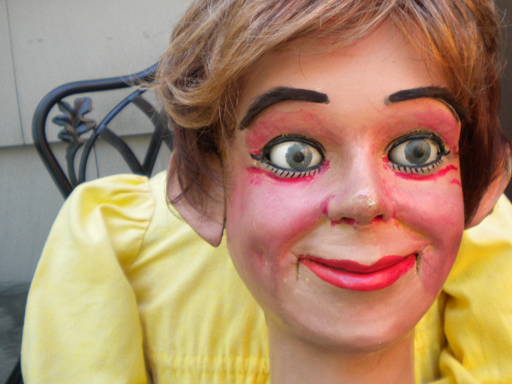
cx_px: 323
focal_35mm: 45
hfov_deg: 41.7
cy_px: 156
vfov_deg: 32.1
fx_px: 666
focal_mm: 6.3
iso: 121
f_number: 3.1
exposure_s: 1/57.8
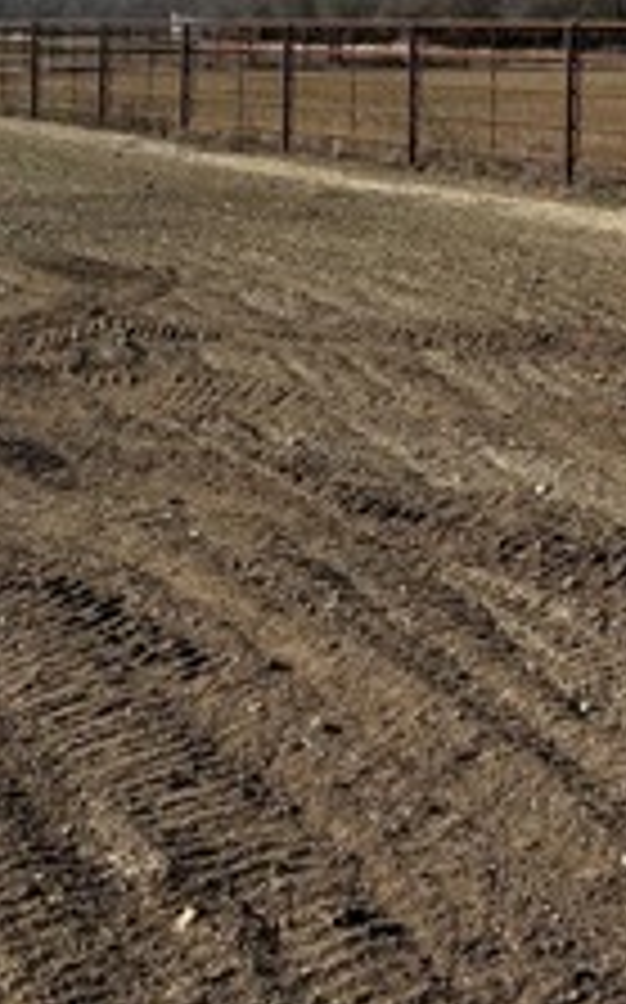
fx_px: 1997
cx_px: 739
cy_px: -14
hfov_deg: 17.1
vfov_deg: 26.6
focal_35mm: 73
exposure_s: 1/5714
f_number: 1.78
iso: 80
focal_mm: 6.76
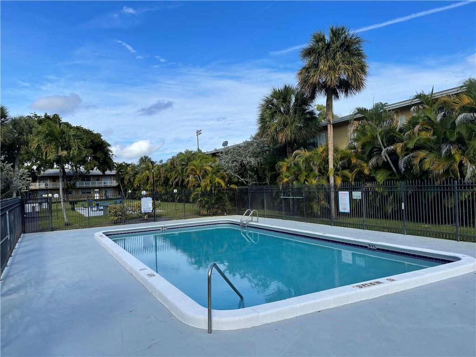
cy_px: 178
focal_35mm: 26
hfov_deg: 67.3
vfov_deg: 53.1
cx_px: 238
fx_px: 358
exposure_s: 1/3344
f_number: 1.6
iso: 32
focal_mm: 5.1
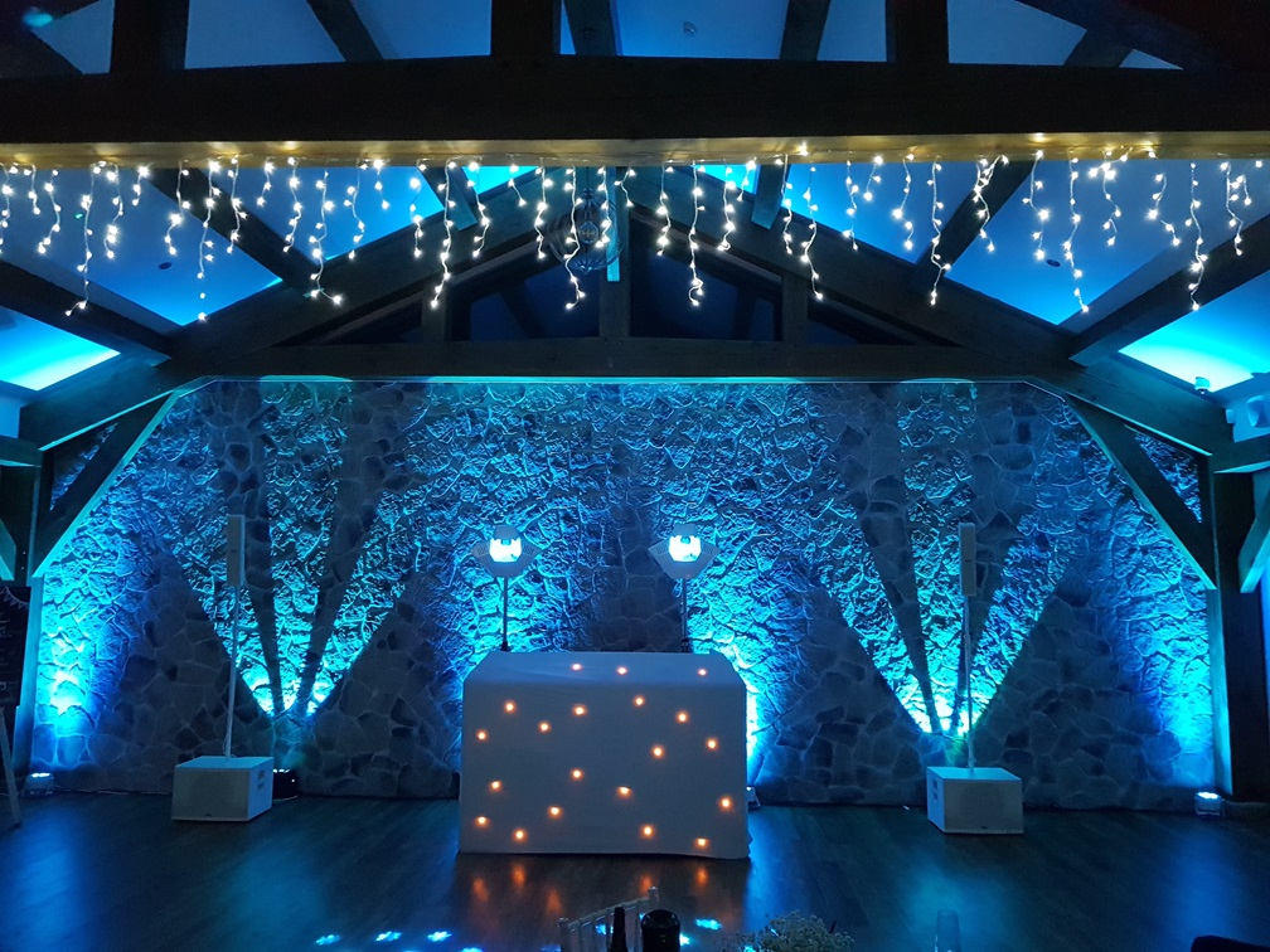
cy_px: 476
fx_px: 954
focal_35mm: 26
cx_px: 635
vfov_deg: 53.1
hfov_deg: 67.3
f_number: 1.7
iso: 800
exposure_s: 1/30
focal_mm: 4.2
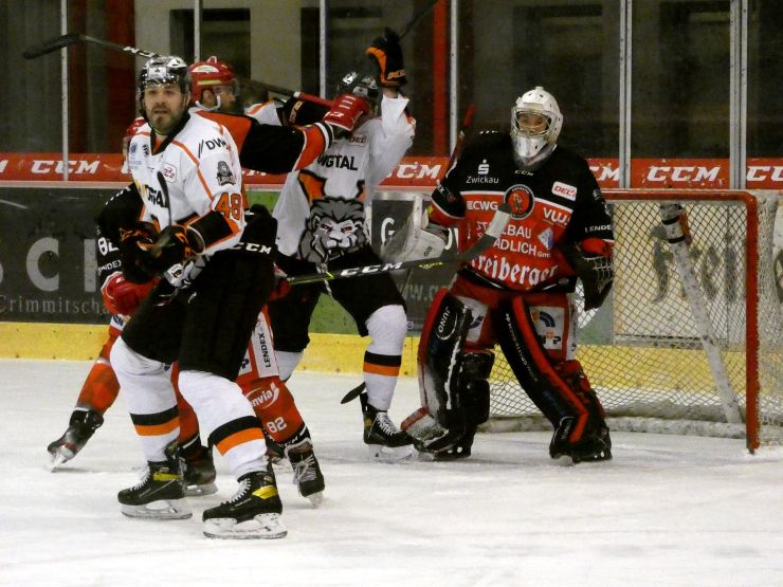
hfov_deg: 9.4
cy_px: 294
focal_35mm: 211
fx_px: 4773
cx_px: 392
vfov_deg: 7.0
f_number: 5.5
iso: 2500
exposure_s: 1/500
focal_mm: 37.8
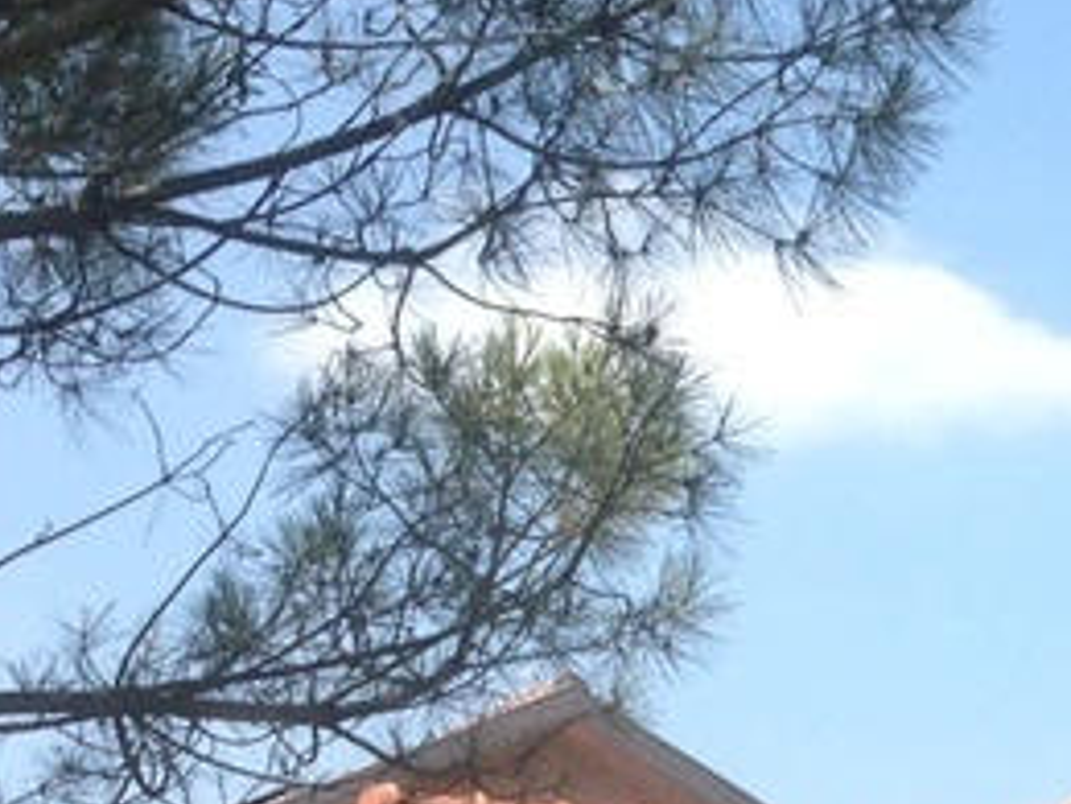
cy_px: 1043
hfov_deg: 14.5
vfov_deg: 11.1
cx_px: 1405
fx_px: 4022
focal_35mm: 130
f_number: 2.4
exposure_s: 1/1022
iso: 50
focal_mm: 4.12
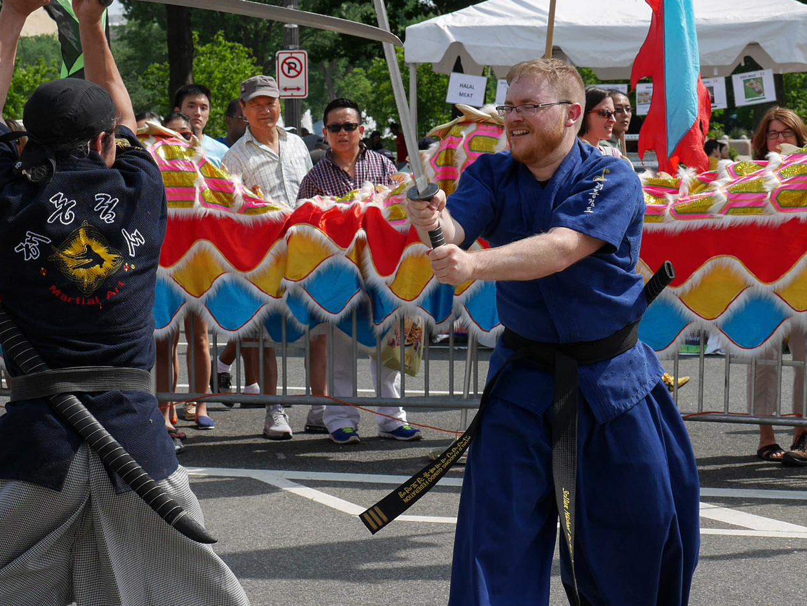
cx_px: 380
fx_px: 2146
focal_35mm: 92
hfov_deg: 21.3
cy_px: 394
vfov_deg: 16.1
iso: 200
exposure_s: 1/1250
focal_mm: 23
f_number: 4.5
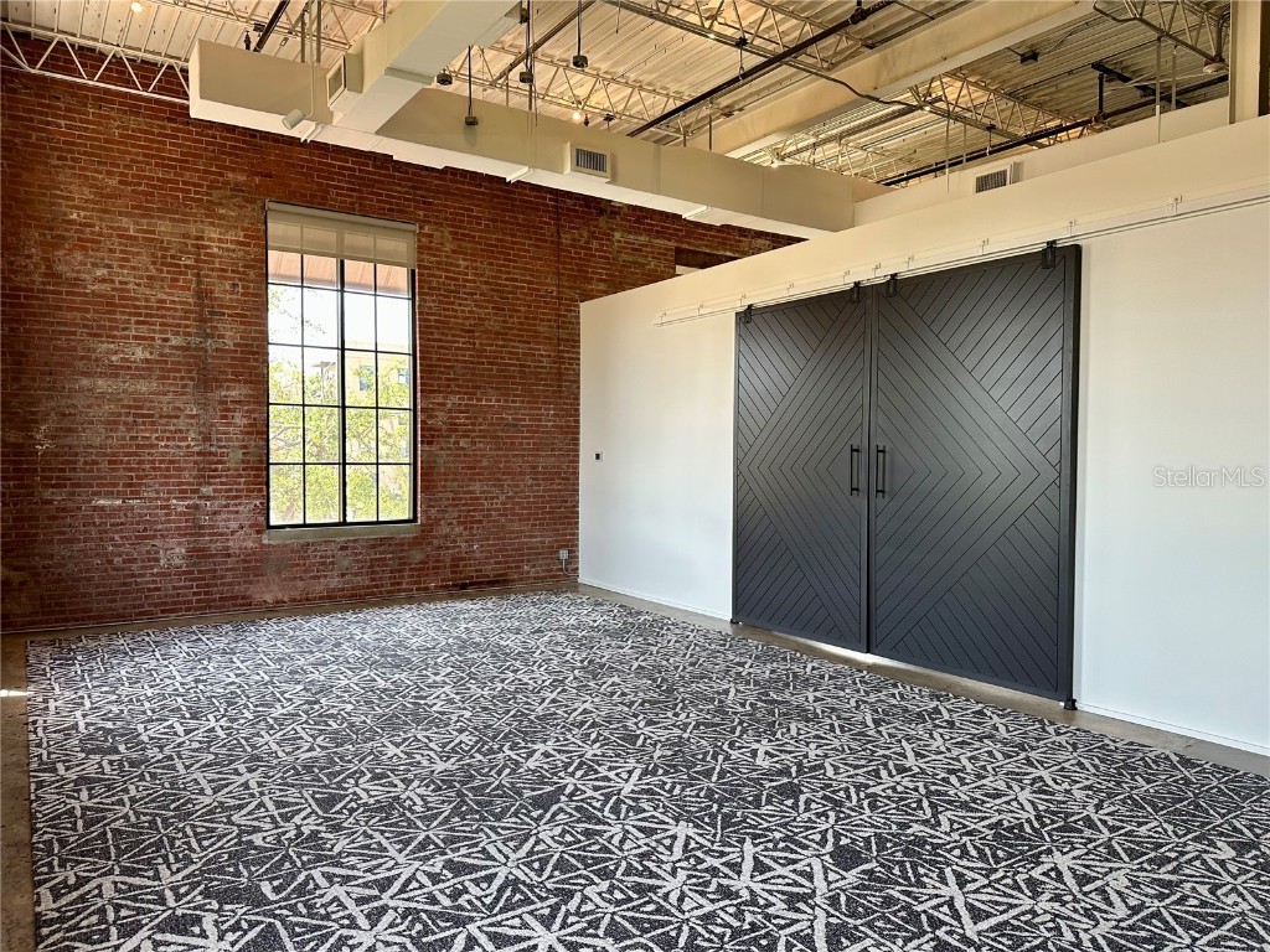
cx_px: 635
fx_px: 881
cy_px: 476
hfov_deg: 71.6
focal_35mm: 24
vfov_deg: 56.8
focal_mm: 6.86
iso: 80
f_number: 1.78
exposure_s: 1/128
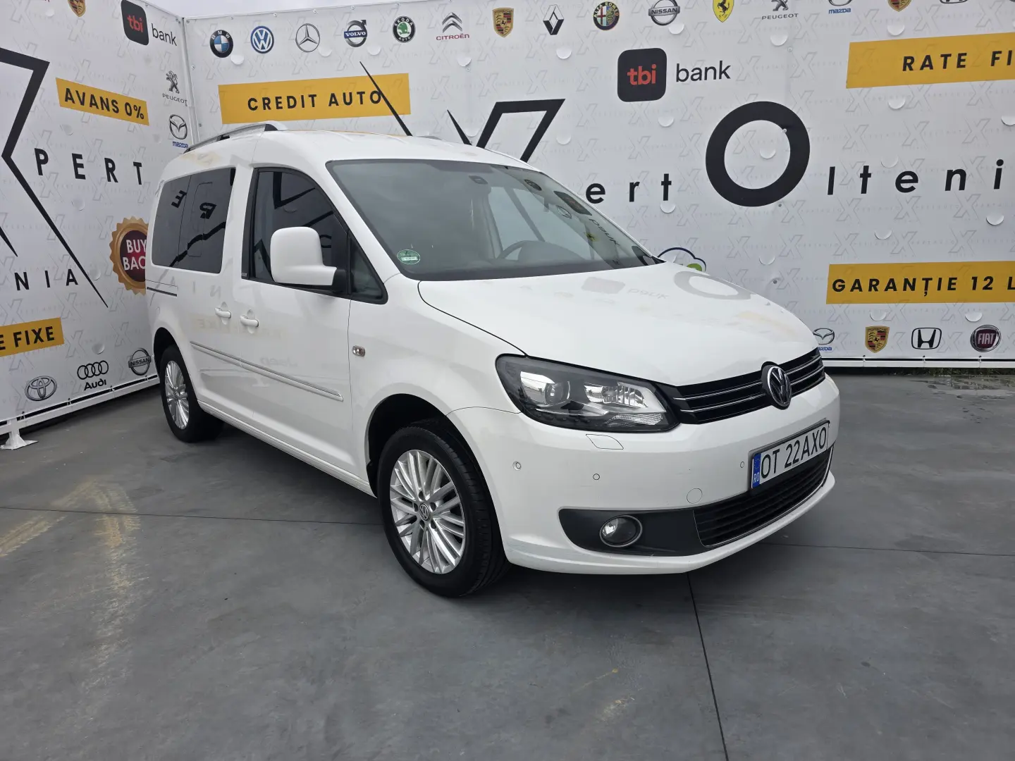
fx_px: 674
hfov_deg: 73.9
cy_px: 380
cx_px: 508
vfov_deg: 58.9
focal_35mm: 23
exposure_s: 1/100
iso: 25
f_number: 1.7
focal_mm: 6.3
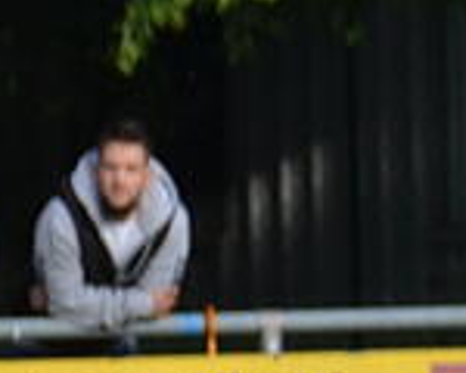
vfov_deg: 1.0
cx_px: -659
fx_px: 20334
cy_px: 668
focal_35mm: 1474
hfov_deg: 1.3
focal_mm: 145
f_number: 4.8
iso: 400
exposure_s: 1/1000
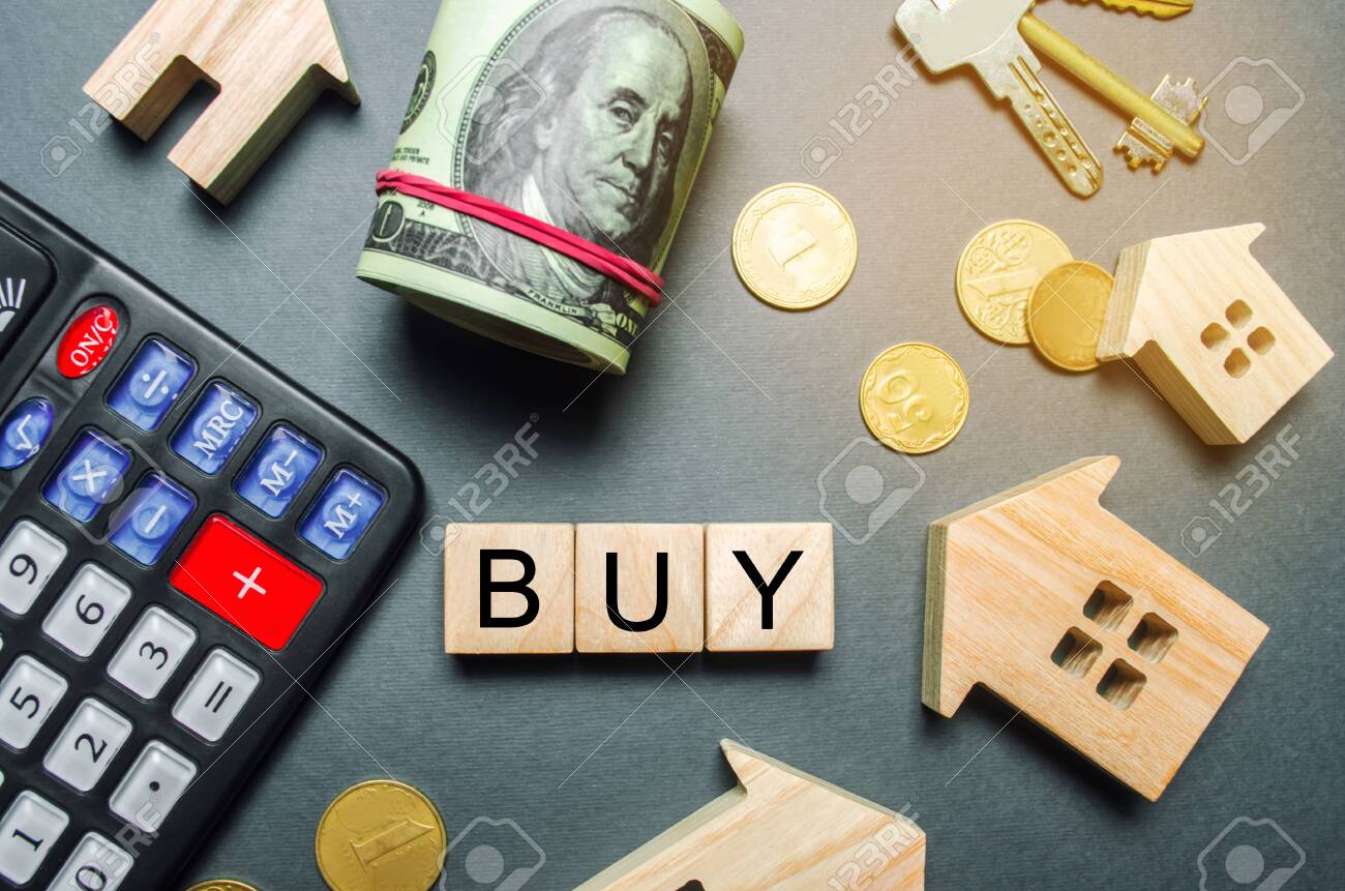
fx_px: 1454
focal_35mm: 39
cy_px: 446
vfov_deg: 34.1
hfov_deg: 49.6
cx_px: 672
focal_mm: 26
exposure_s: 1/160
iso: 100
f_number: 10
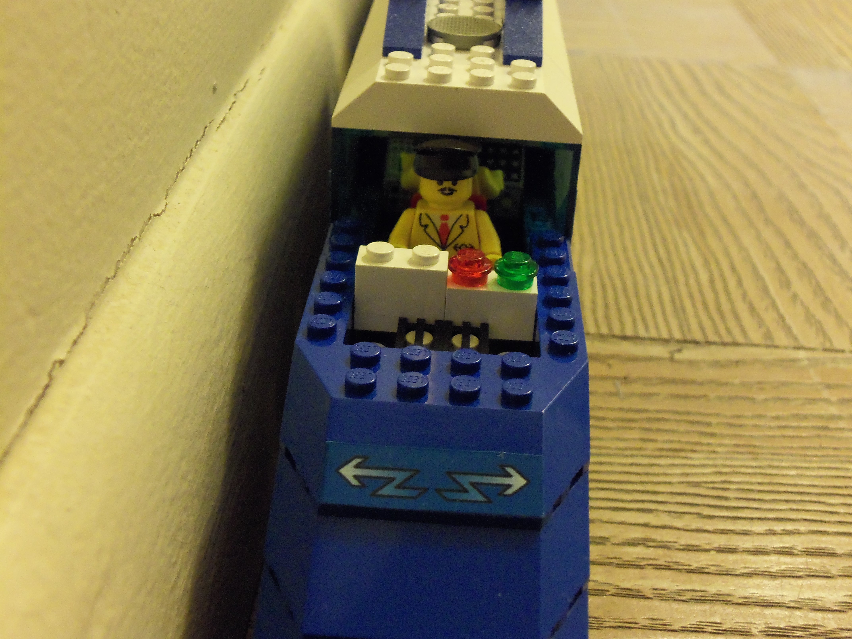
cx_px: 426
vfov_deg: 30.3
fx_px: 1181
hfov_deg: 39.7
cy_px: 320
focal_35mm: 48
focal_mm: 8.7
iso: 400
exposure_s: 1/3.2
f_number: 3.8
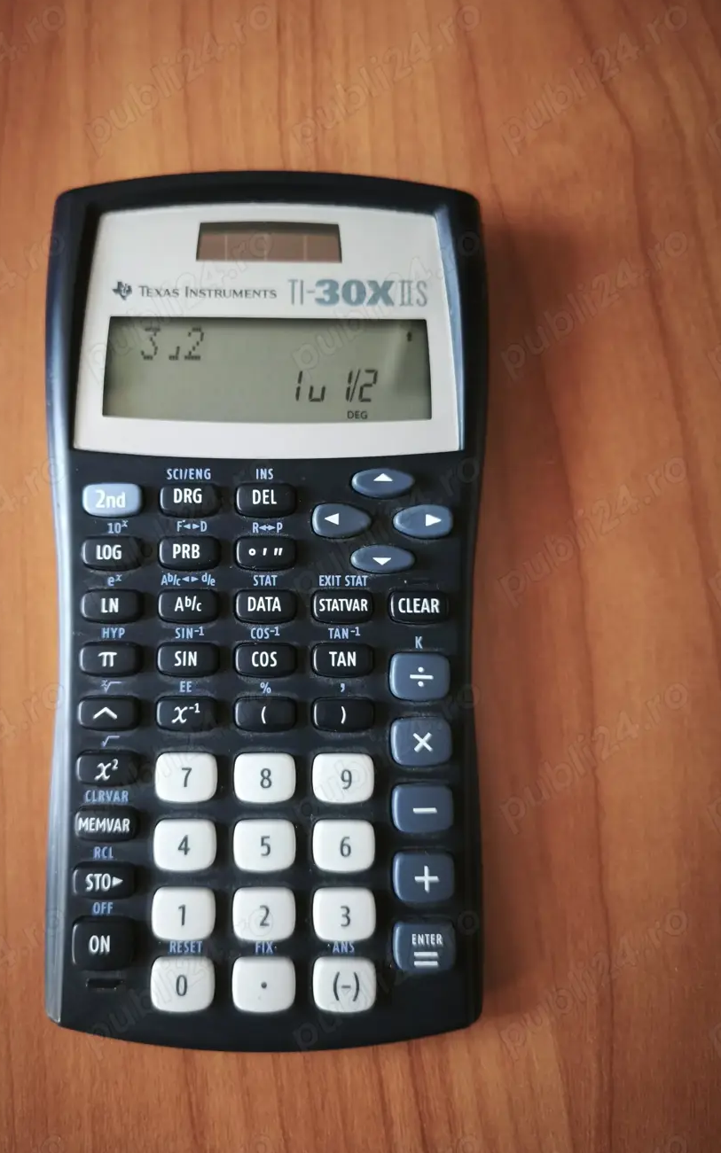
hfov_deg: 48.9
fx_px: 786
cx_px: 281
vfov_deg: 72.5
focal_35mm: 25
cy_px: 575
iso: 1000
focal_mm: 5.35
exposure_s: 1/33.3
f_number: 1.7
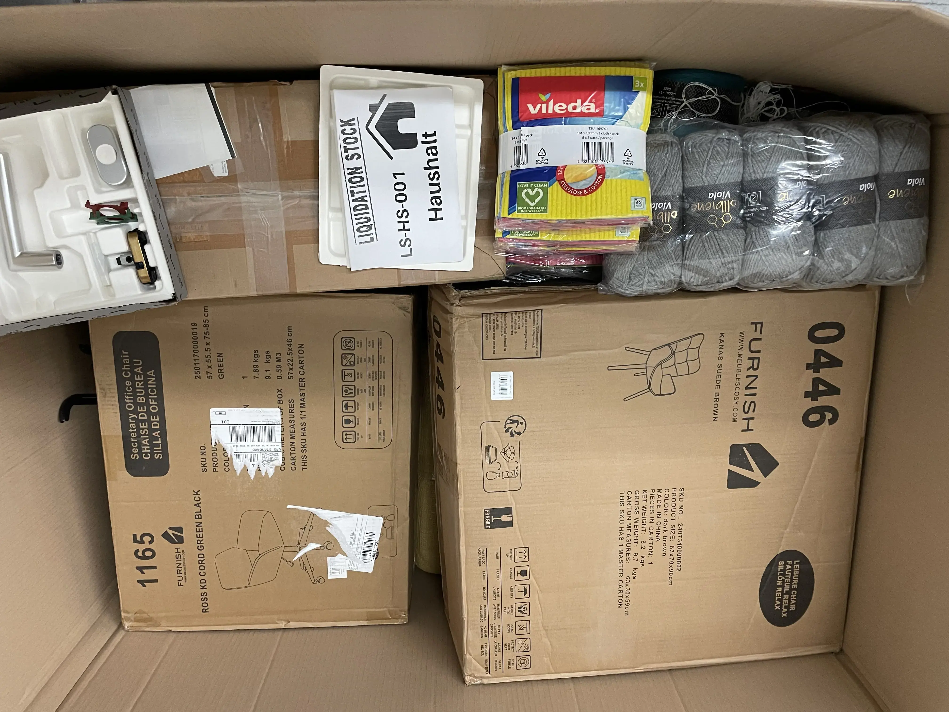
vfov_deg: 53.1
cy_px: 356
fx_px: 713
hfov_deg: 67.3
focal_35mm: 26
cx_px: 474
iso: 320
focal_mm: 4.2
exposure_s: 1/50
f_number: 1.6
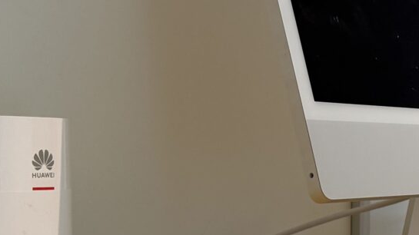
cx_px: 542
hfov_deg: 20.4
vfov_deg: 12.6
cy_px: 146
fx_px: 1066
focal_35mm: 96
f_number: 1.78
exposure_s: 1/100
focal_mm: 6.76
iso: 160
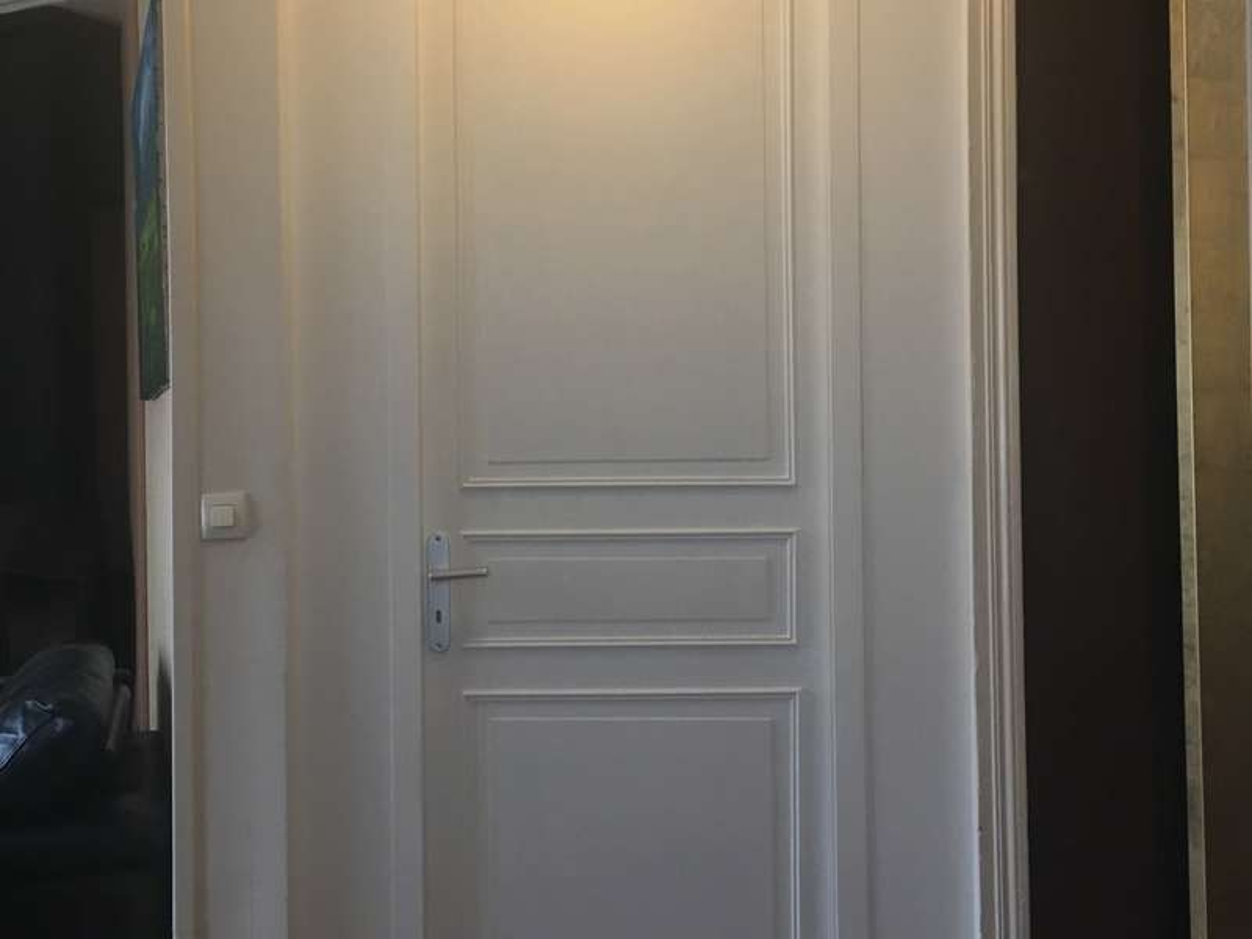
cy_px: 470
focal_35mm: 29
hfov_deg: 61.7
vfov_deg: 48.2
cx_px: 626
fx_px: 1049
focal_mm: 4.15
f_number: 2.2
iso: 100
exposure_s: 1/33
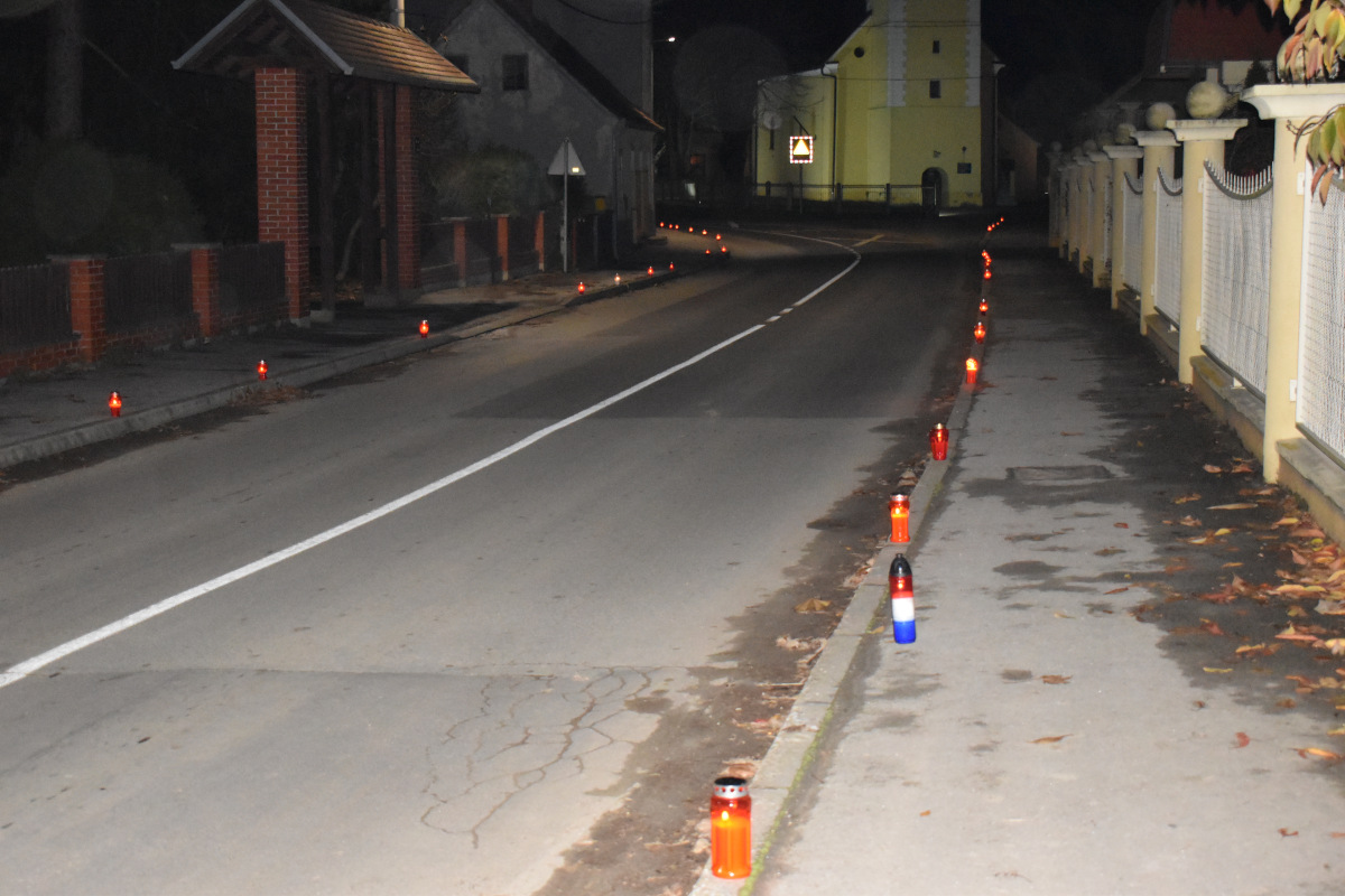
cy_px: 448
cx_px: 672
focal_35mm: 57
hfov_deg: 35.1
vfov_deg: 23.8
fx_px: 2129
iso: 6400
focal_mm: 38
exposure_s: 1/60
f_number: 4.8
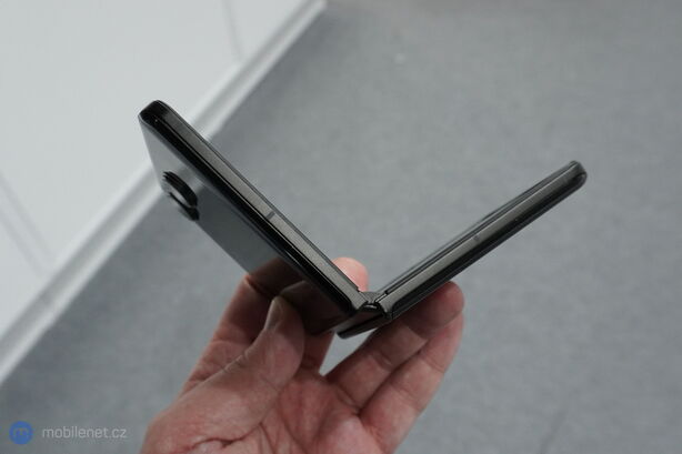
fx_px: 455
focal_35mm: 24
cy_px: 227
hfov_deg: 73.8
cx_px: 341
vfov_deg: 53.1
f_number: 5.6
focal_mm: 16
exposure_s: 1/160
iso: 1250
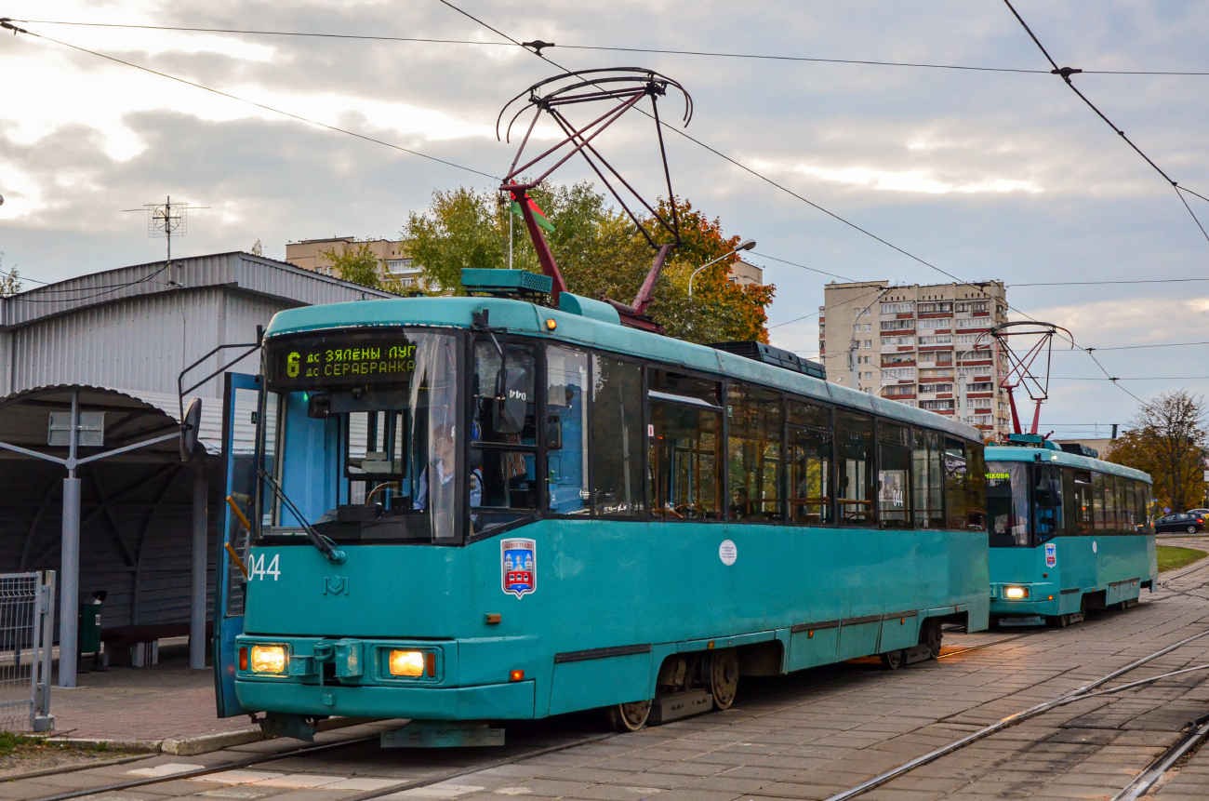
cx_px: 604
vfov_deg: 28.0
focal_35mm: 48
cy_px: 400
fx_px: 1609
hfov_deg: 41.2
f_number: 5.6
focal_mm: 32
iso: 1250
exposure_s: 1/160
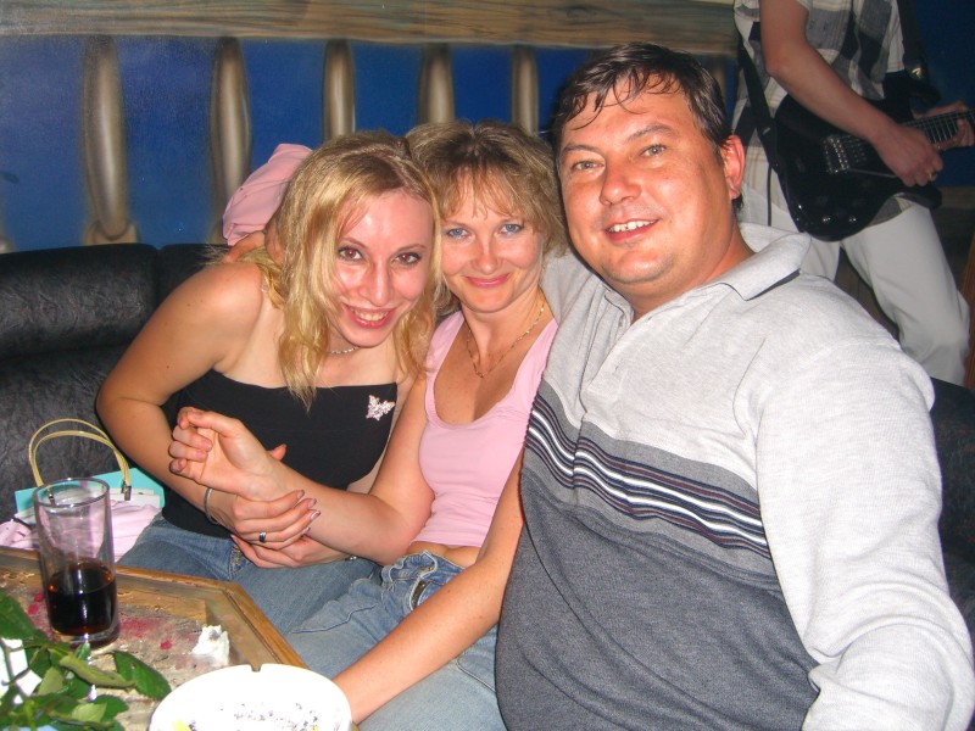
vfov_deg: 37.7
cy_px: 366
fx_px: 1070
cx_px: 488
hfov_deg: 49.0
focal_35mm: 38
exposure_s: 1/60
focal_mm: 7.9
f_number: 2.8
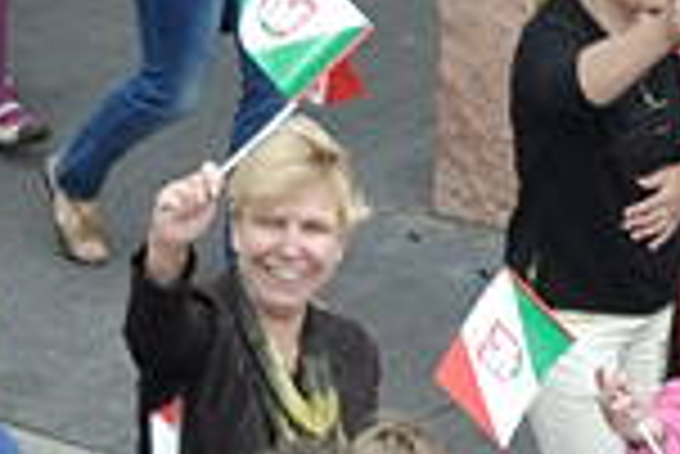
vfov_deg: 3.4
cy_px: 1153
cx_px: 203
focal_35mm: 404
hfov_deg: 5.1
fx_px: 7638
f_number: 10
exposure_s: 1/400
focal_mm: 48
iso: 1250
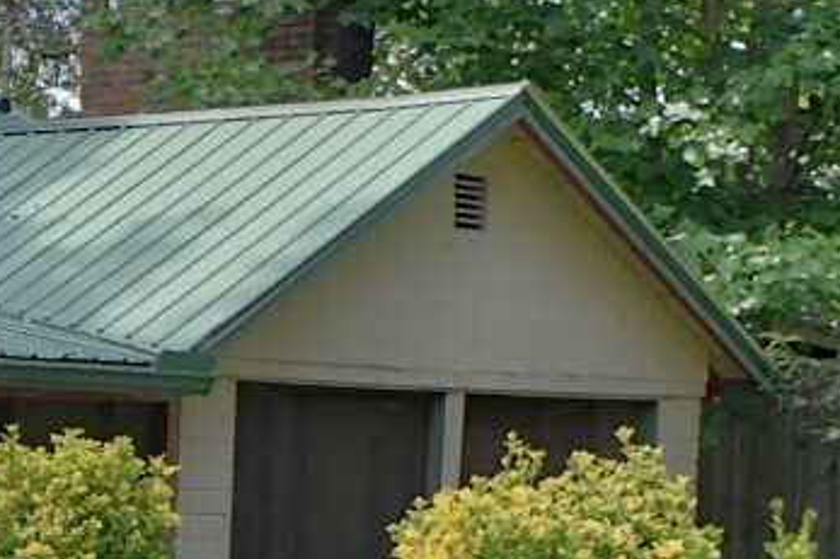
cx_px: -782
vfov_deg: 8.9
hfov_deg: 12.0
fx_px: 3591
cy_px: 523
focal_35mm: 154
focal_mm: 22
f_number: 4.5
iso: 2500
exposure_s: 1/6400
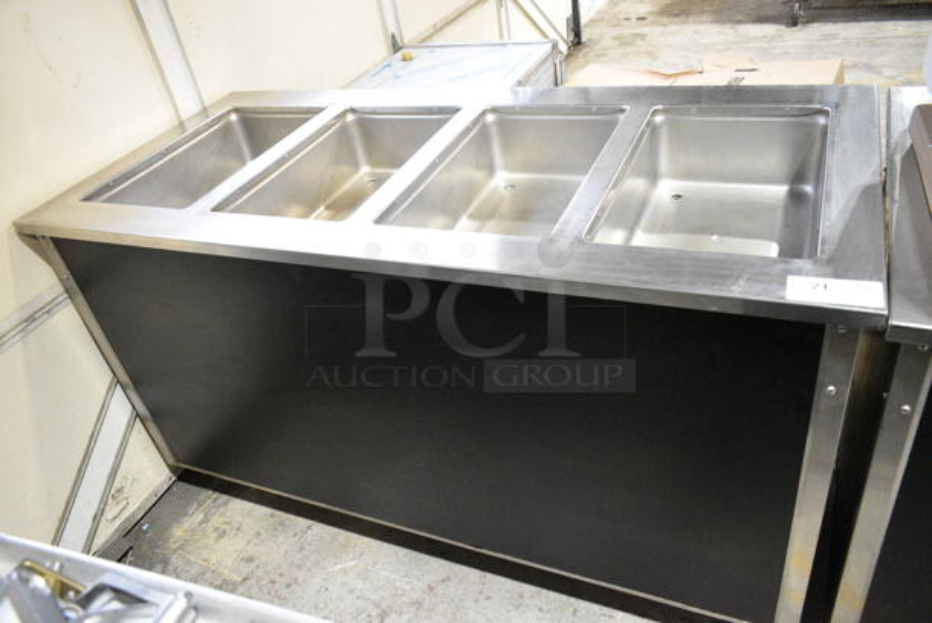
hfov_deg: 67.3
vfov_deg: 48.0
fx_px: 700
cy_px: 312
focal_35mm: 27
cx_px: 466
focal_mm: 18
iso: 6400
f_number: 4
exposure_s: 1/250
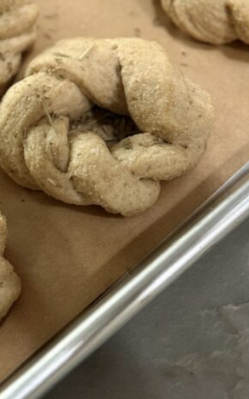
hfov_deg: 11.7
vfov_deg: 18.2
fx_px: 1206
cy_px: -28
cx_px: 2
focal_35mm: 111
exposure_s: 1/40
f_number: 1.78
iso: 250
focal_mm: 6.76
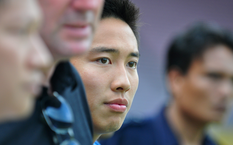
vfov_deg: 5.7
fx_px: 1461
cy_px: 70
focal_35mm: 230
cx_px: 116
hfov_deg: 9.1
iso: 640
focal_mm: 150
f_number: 2.8
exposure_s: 1/400
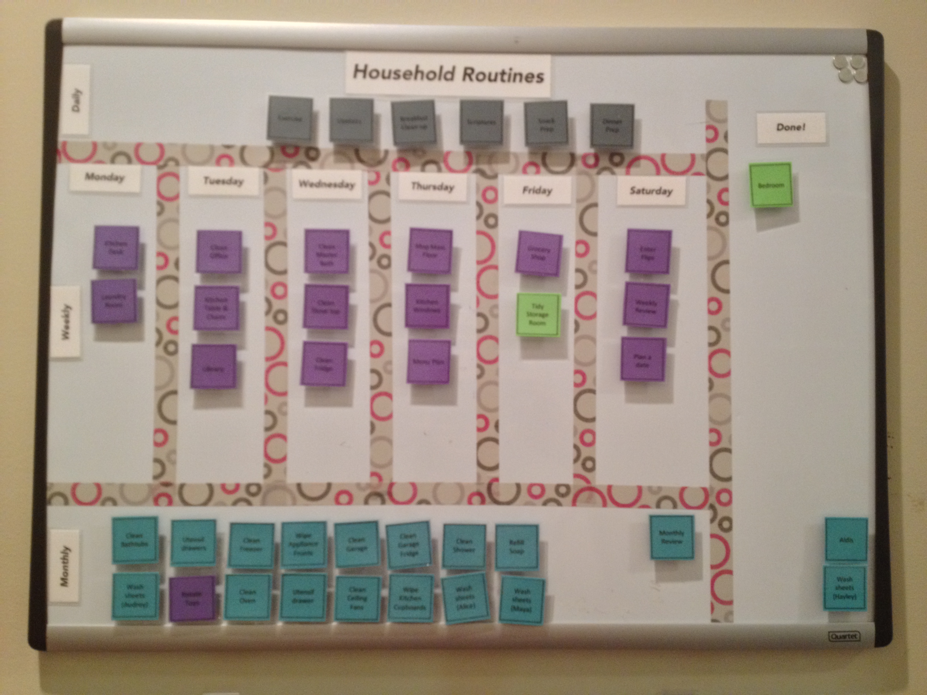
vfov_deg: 40.7
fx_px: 937
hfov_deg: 52.6
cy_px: 348
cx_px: 464
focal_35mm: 35
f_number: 2.4
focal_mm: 4.28
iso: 200
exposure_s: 1/20
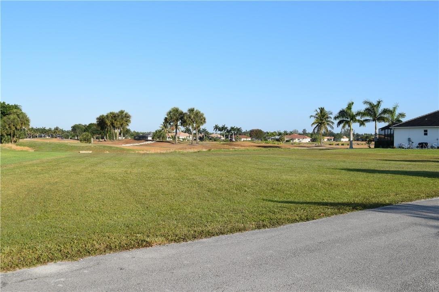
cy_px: 146
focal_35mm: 36
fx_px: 439
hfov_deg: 53.1
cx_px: 220
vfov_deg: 36.9
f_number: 10
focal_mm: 24
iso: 200
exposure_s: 1/400
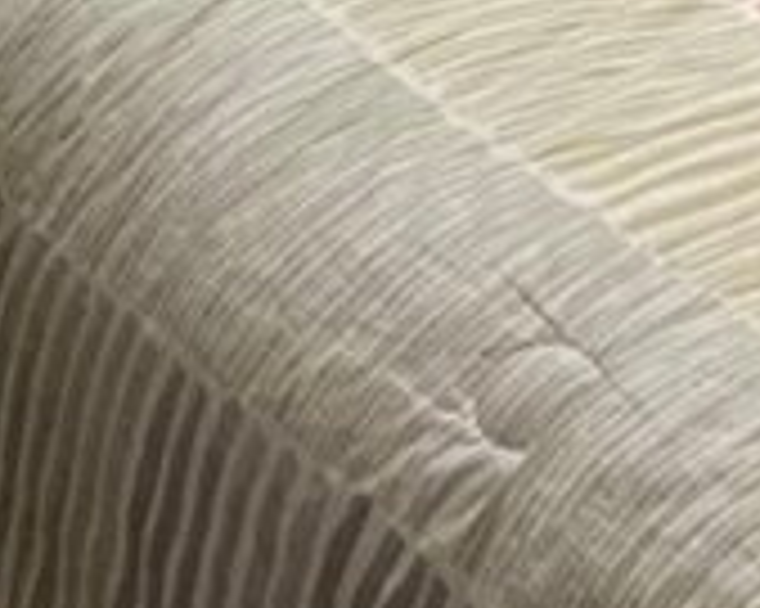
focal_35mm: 210
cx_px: -436
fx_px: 4721
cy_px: -815
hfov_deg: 8.9
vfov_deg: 7.0
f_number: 1.8
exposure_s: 1/60
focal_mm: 4.25
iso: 500
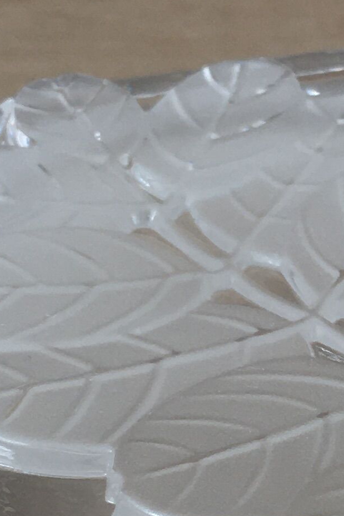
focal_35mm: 131
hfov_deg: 10.4
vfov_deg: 15.5
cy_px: 431
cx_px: 309
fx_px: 1877
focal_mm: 4.15
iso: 32
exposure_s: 1/100
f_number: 2.2
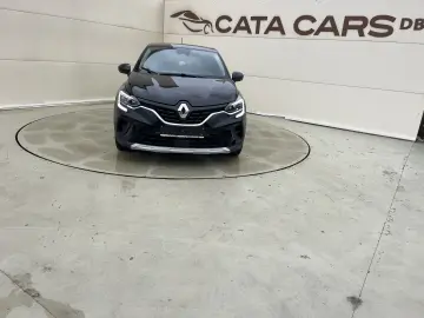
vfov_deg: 54.9
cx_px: 212
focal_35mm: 25
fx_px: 306
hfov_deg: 69.4
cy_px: 159
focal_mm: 5.1
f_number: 1.6
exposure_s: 1/1767
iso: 32
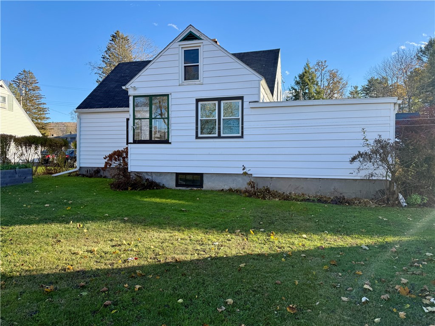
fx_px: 302
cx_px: 218
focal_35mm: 24
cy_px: 163
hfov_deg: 71.6
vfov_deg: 56.8
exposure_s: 1/1314
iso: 80
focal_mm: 6.76
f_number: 1.78
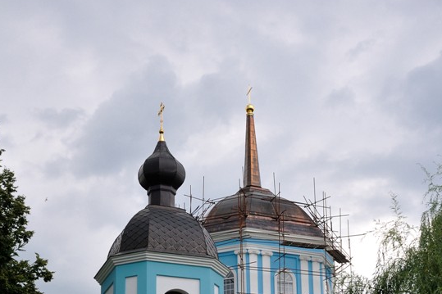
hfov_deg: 33.4
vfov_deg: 21.2
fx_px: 736
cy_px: 344
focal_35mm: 60
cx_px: 227
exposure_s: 1/125
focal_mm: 24
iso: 320
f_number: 7.1
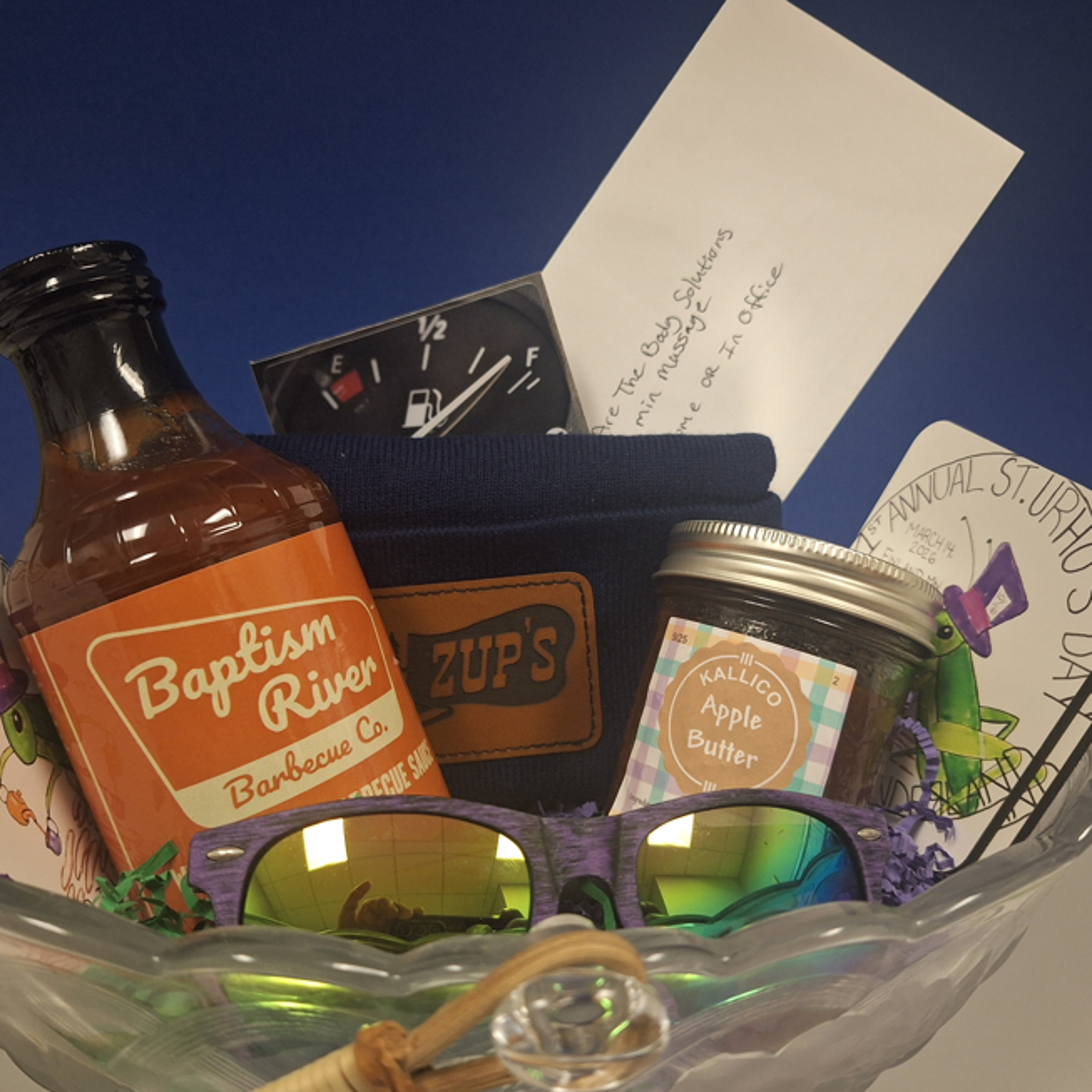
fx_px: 999
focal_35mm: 28
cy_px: 558
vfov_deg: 57.3
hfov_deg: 57.3
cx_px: 562
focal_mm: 5.54
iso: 320
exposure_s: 1/30
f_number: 1.8
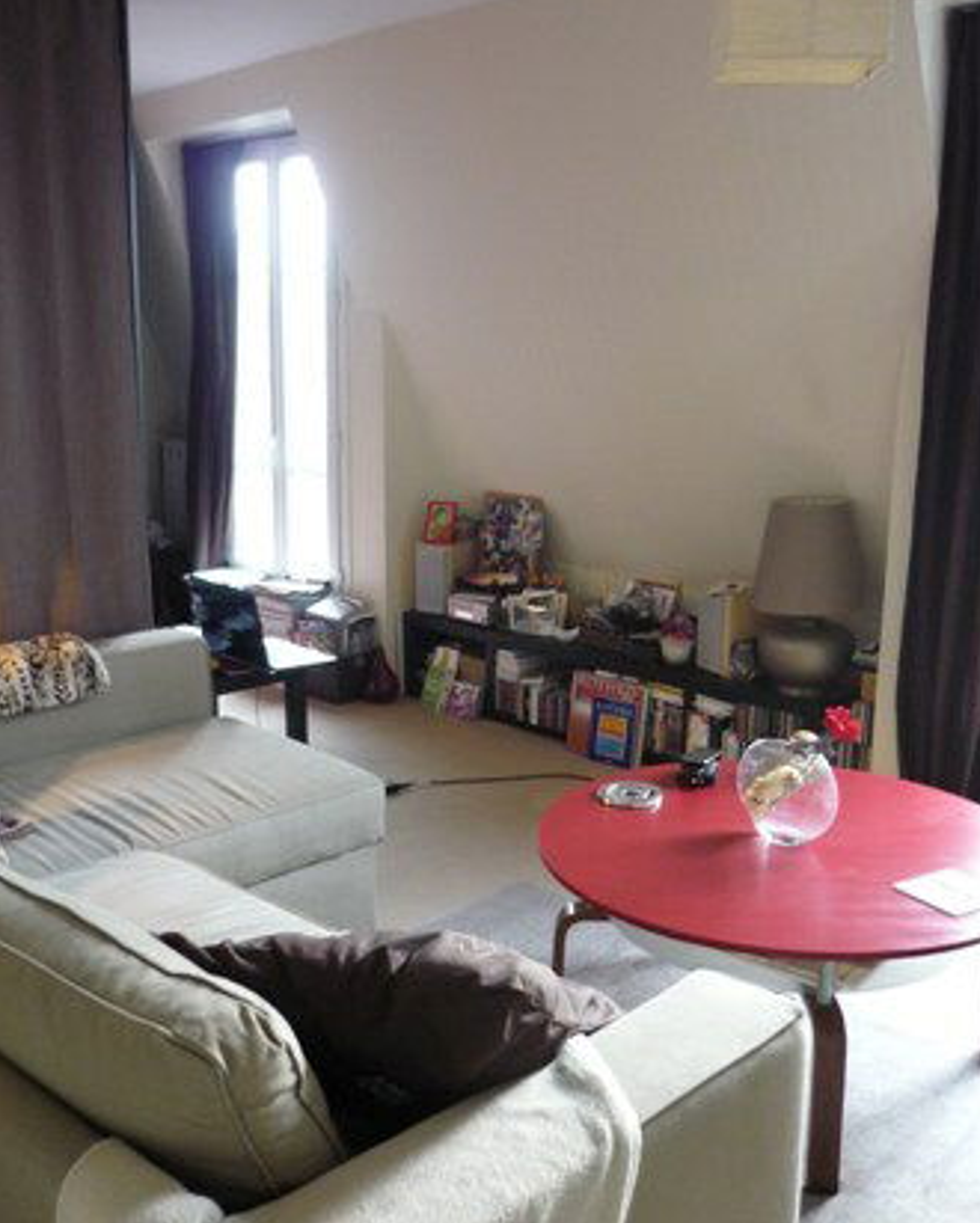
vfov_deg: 51.5
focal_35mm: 35
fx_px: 1268
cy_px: 632
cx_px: 493
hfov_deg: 42.3
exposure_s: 1/13
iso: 400
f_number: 2.8
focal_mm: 5.5
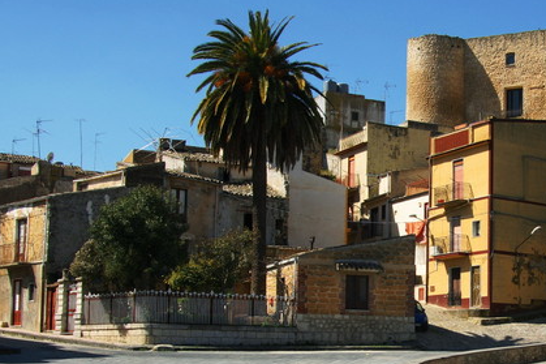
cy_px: 268
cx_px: 469
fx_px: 955
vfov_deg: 21.4
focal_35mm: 63
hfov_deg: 30.8
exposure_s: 1/125
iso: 125
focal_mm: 22
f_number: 11
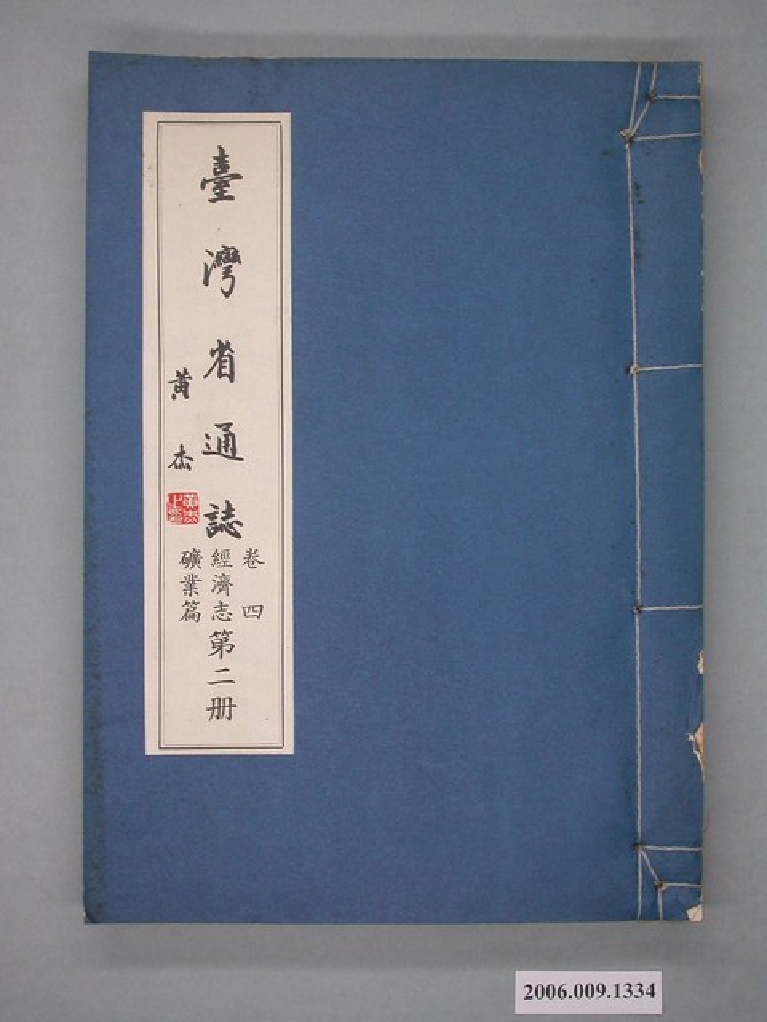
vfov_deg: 36.2
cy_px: 511
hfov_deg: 27.5
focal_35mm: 53
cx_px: 384
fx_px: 1566
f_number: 2.9
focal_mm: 11.1
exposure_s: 1/63.9
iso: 100
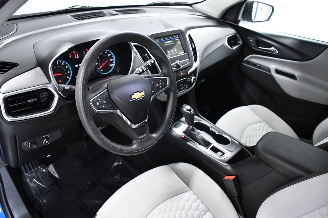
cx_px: 164
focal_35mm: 27
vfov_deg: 47.9
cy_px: 109
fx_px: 246
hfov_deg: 67.4
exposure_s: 1/100
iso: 2500
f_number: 5
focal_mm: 18
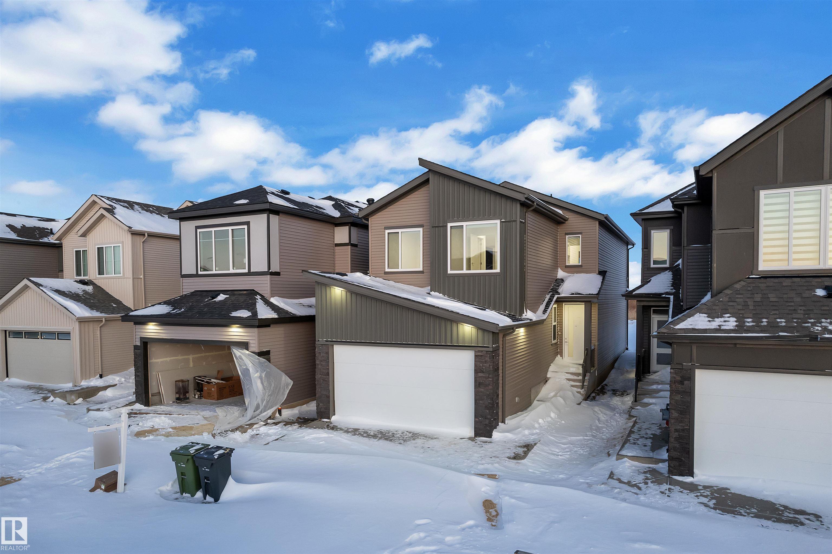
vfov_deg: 57.2
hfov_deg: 78.6
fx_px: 508
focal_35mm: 22
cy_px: 277
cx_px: 416
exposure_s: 1/30
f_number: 2.4
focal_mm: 8.38
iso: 100
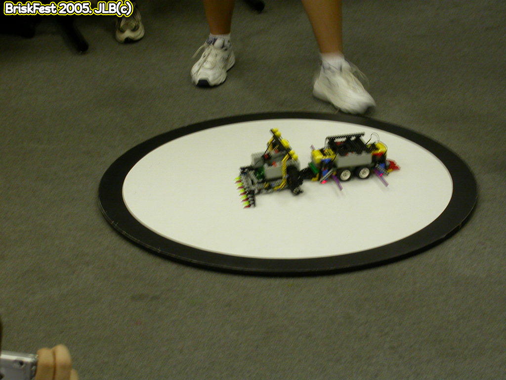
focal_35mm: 111
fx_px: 1623
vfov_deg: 13.3
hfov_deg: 17.7
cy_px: 190
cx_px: 253
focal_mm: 23.1
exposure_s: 1/11.1
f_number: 4.2
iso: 100
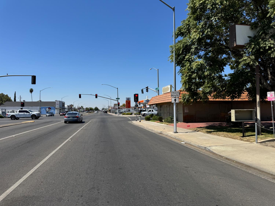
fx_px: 191
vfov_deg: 56.8
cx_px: 138
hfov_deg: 71.6
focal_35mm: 24
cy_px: 103
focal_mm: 6.76
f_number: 1.78
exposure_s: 1/5348
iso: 80
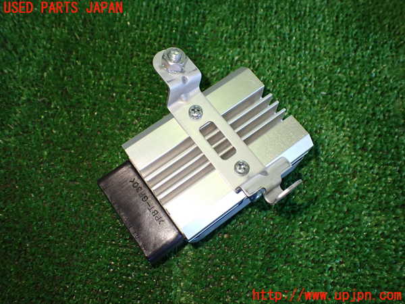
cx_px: 202
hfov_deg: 60.0
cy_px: 152
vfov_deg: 46.8
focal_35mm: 30
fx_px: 351
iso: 640
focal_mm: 5.4
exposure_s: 1/125
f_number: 2.3
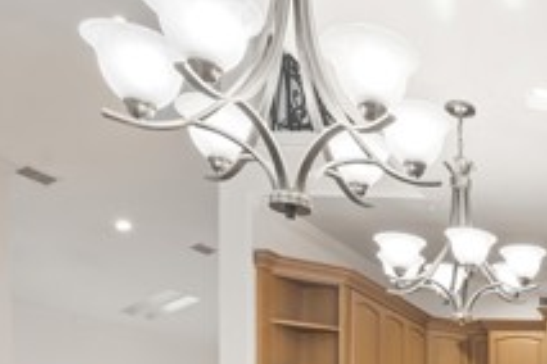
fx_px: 638
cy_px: 459
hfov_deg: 36.3
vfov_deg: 27.3
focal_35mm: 42
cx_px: 652
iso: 100
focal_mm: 14
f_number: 8
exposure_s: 1/1.67
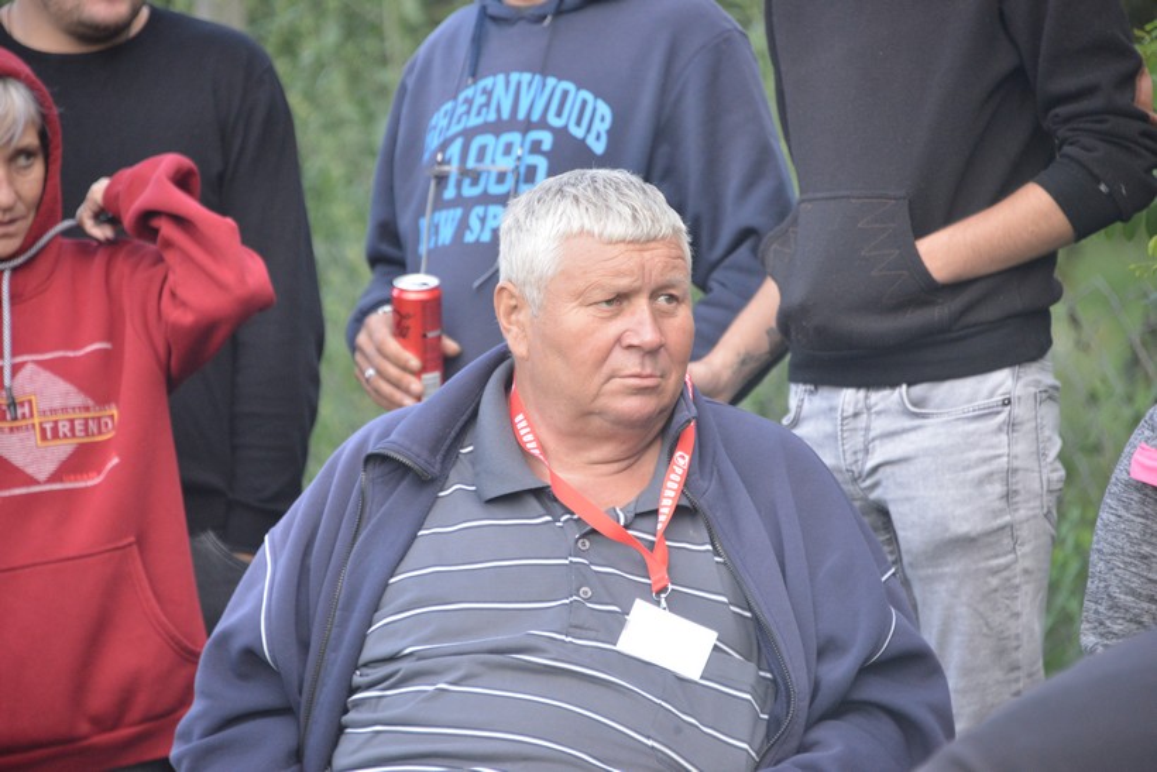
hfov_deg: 6.9
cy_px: 386
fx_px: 9643
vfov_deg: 4.6
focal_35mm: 300
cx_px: 578
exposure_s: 1/320
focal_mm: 300
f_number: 5.6
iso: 3600
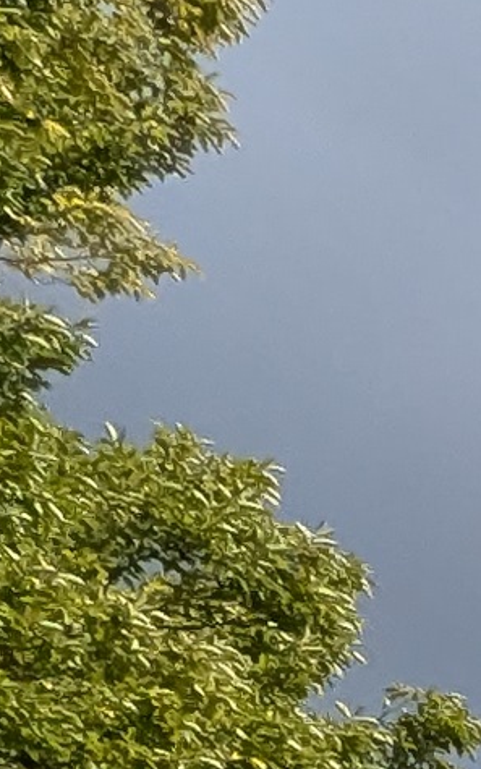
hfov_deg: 6.5
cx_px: 2131
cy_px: 2040
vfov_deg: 11.1
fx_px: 3061
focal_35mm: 146
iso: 45
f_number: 2.2
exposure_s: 1/2212
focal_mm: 2.35
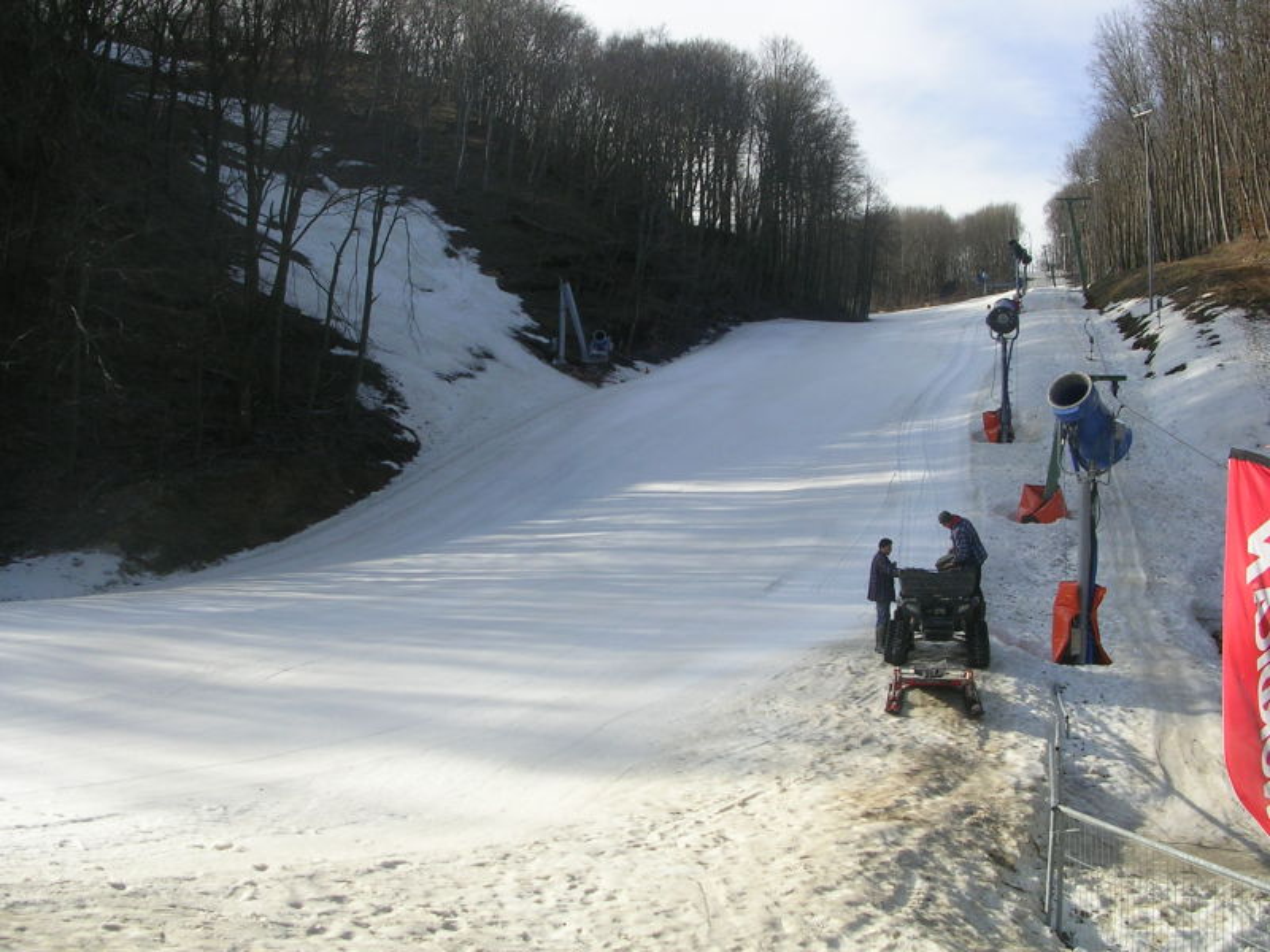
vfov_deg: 37.7
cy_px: 476
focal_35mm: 38
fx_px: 1394
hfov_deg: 49.0
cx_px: 635
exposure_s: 1/181
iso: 50
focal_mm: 5.8
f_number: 5.6
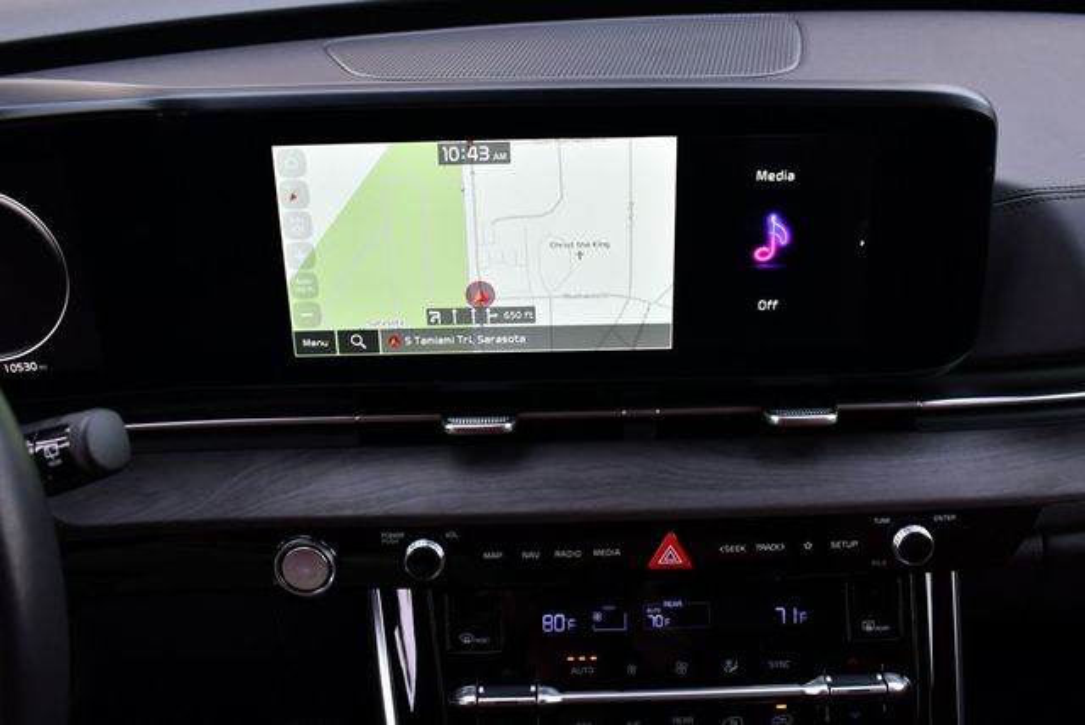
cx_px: 542
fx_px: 1086
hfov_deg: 53.1
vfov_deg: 36.9
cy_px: 362
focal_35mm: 36
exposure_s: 1/250
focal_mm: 18
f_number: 4.5
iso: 400
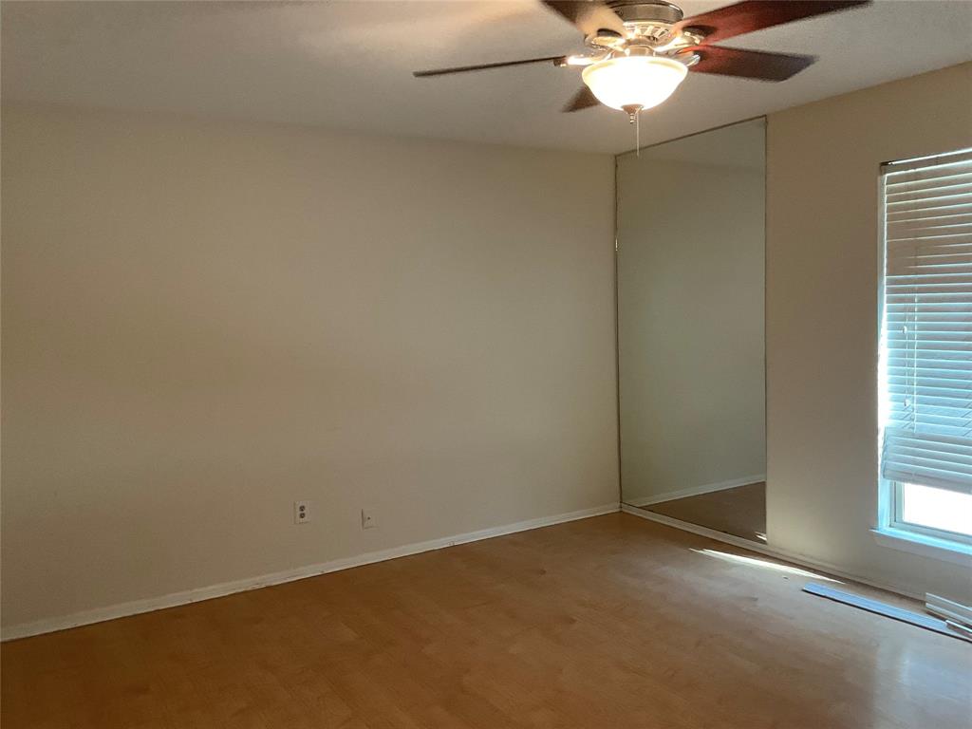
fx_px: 814
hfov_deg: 61.7
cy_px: 364
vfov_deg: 48.2
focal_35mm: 29
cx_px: 486
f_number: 1.8
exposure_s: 1/60
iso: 160
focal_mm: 3
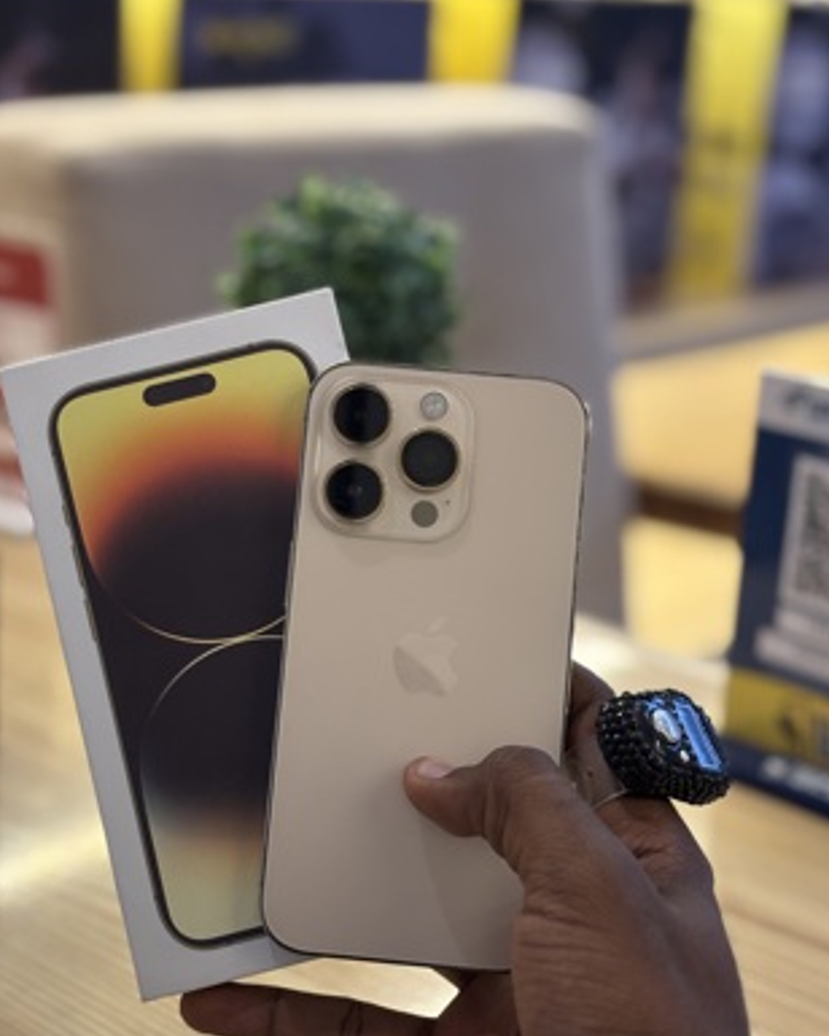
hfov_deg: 23.1
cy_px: 557
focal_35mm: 66
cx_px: 340
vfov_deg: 28.7
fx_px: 2024
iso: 160
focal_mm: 5.96
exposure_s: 1/51
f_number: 1.6
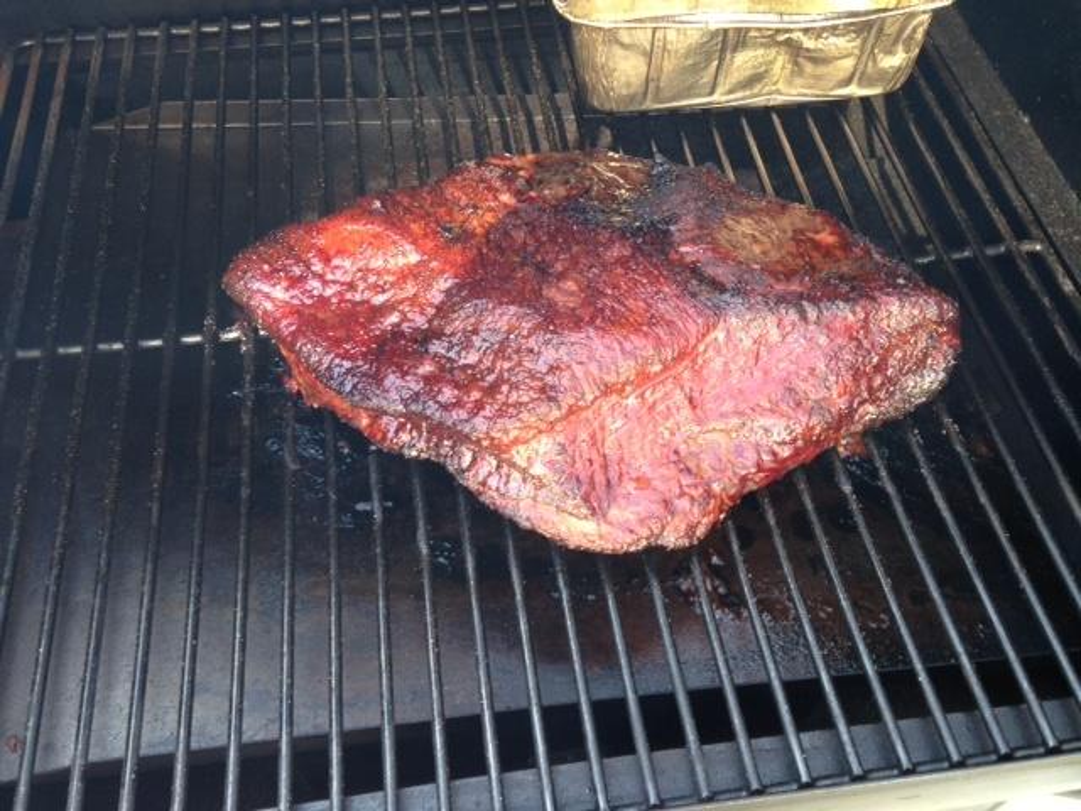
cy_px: 406
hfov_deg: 55.4
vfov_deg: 42.9
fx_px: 1031
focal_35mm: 33
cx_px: 540
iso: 50
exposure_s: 1/30
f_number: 2.4
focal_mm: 4.12
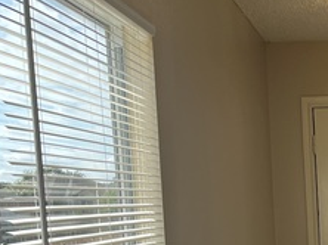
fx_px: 710
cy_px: 286
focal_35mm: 75
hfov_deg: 23.8
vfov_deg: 18.7
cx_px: 389
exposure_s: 1/608
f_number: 1.6
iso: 50
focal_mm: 5.1
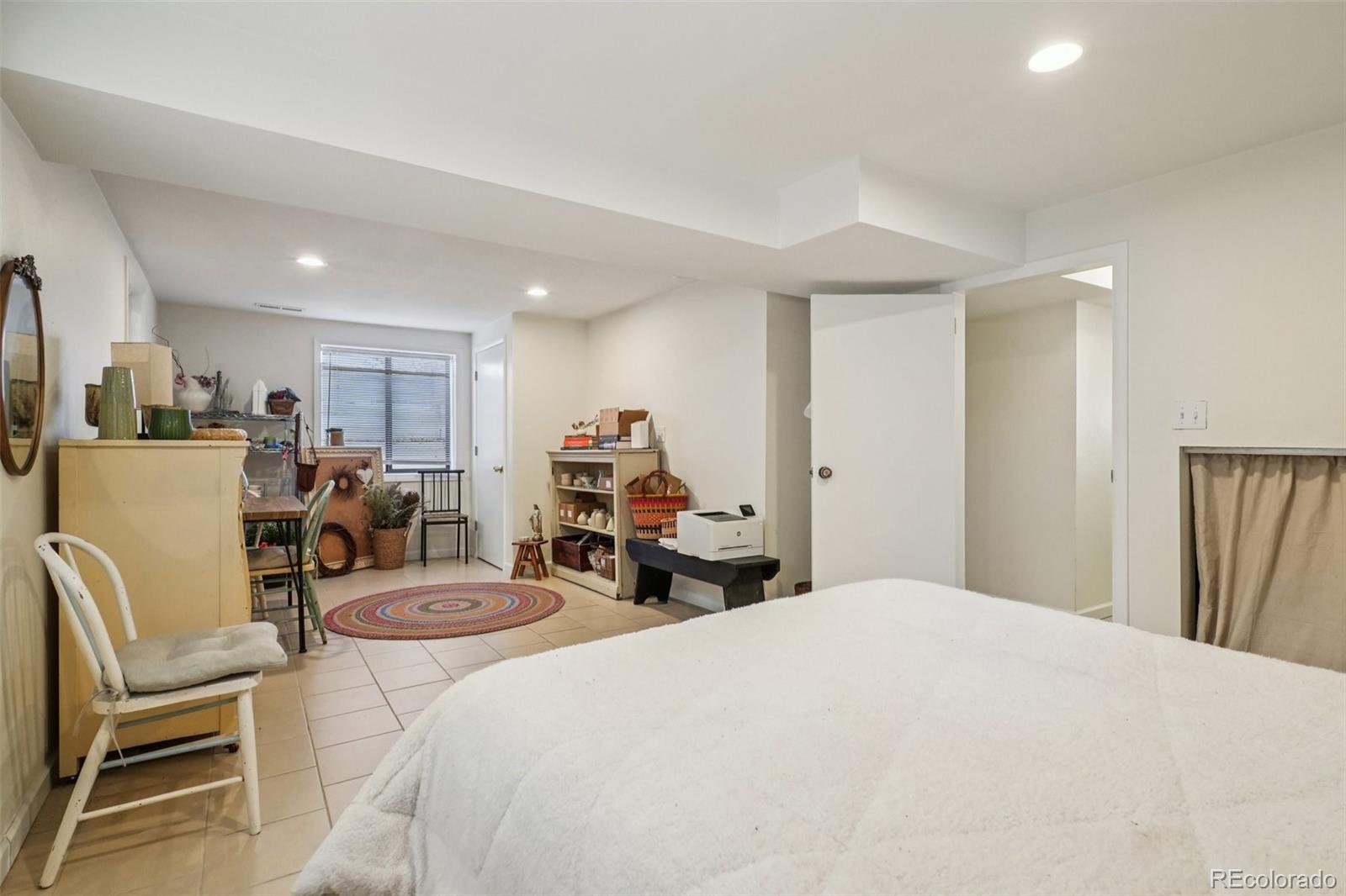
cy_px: 448
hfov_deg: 95.0
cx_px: 673
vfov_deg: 72.0
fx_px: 617
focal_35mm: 16
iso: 800
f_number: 8
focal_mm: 11
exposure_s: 1/30
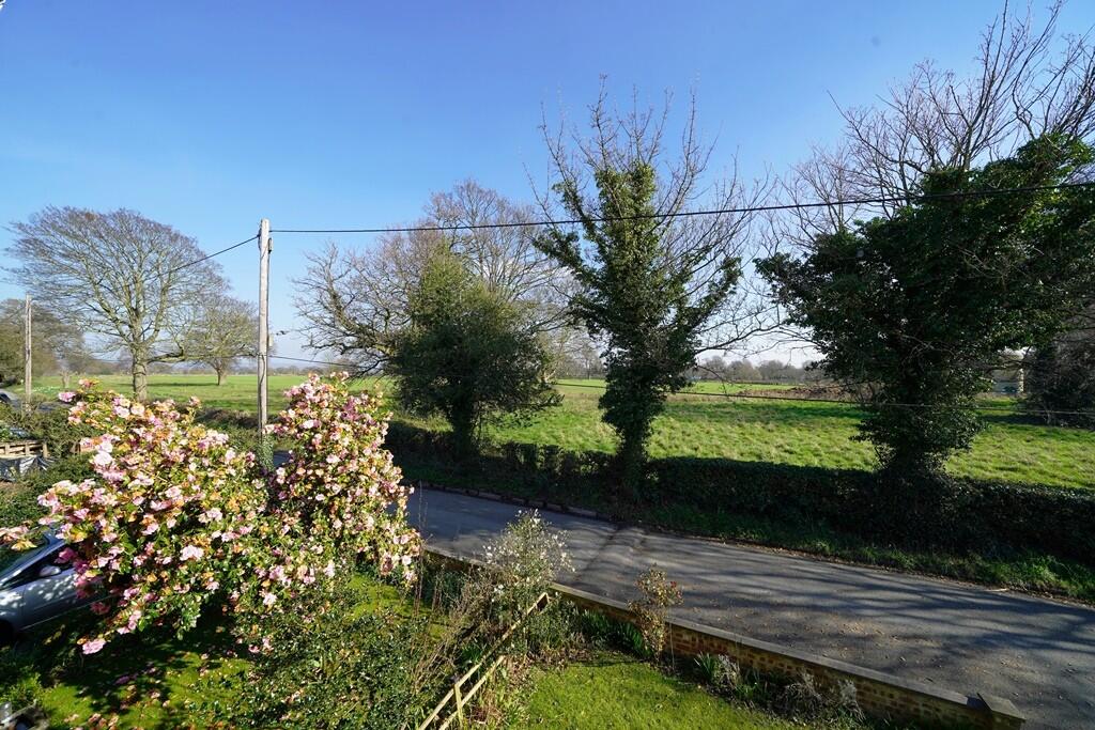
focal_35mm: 12
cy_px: 365
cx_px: 548
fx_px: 365
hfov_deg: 112.6
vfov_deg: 90.0
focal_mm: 12
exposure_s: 1/125
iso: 100
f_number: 8
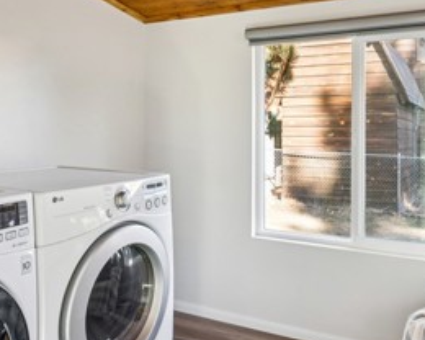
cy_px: 133
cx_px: 227
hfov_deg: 49.0
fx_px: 465
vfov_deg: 39.9
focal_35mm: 37
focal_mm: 16
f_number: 13
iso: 100
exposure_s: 1/1.67
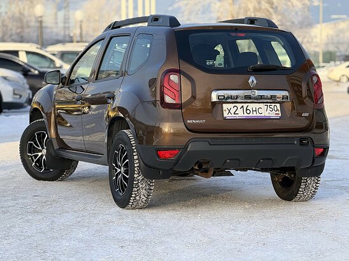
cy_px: 130
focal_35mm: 120
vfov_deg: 12.3
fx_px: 1209
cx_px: 174
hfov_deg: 16.4
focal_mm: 15.66
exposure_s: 1/200
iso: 64
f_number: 2.8
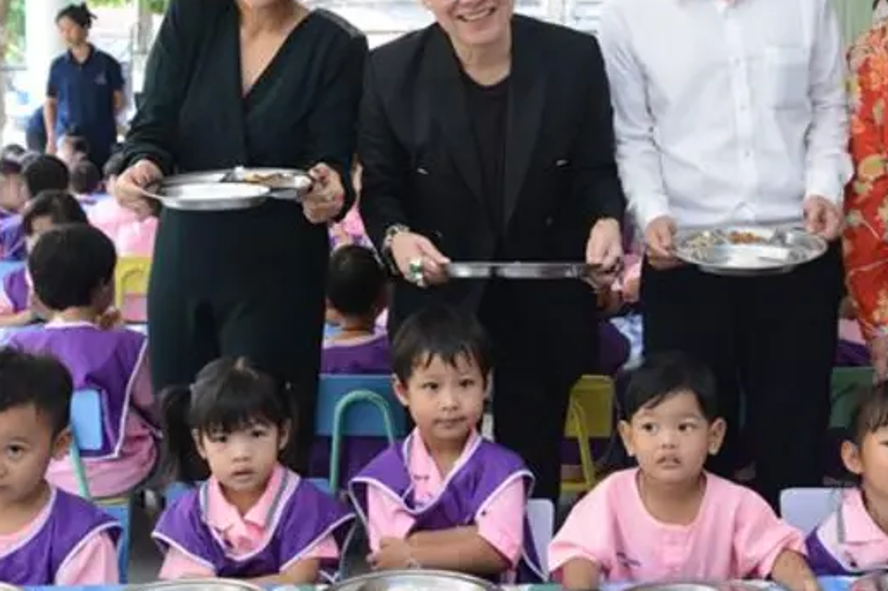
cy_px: 174
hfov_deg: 37.2
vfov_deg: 25.3
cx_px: 572
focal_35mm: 53
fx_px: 1307
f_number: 4.5
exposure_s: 1/250
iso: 1000
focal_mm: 35
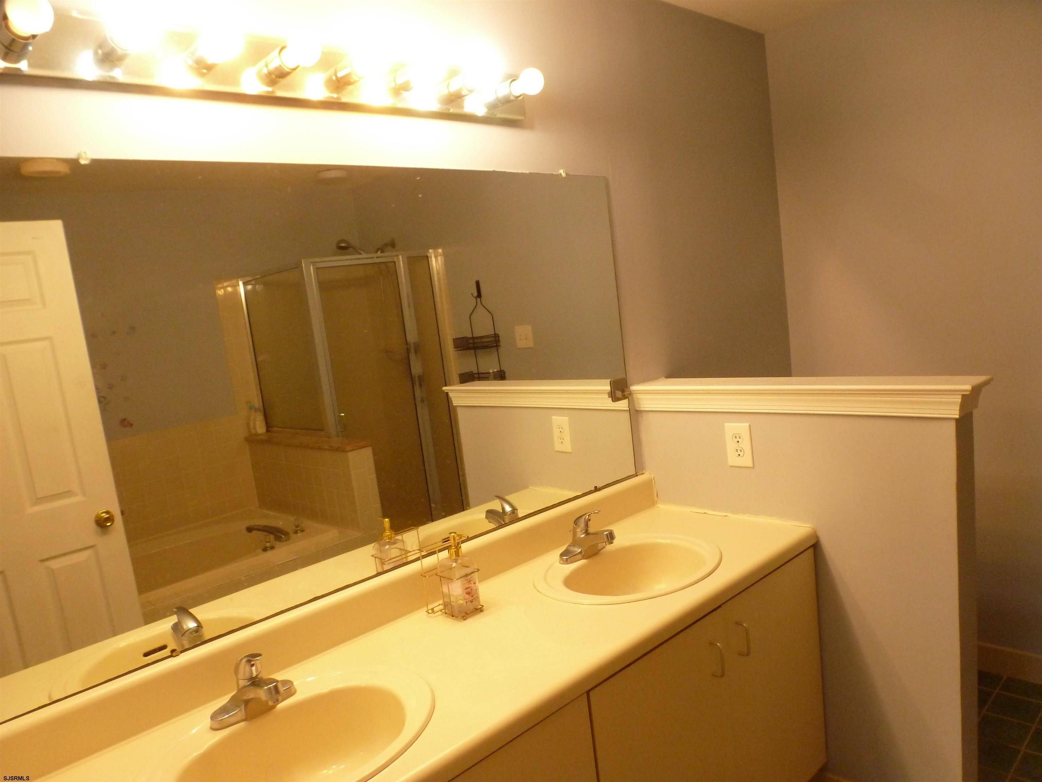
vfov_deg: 56.8
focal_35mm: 24
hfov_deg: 71.6
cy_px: 391
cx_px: 521
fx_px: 722
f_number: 3.3
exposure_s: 1/50
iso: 400
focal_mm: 4.3
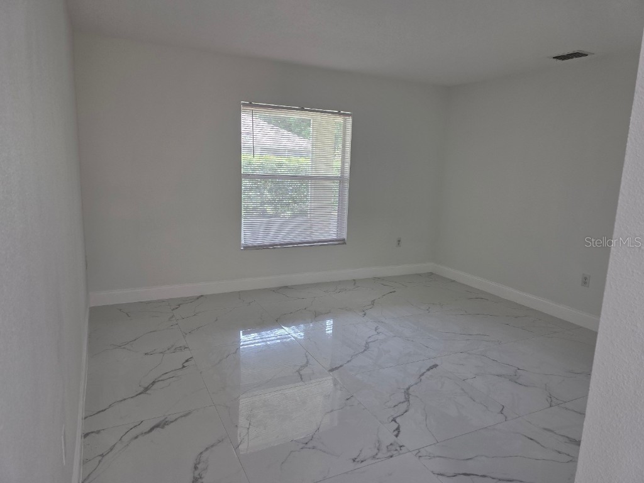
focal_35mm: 23
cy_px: 242
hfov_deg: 73.9
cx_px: 322
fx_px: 428
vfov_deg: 58.9
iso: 100
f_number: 1.7
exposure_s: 1/120
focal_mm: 6.3
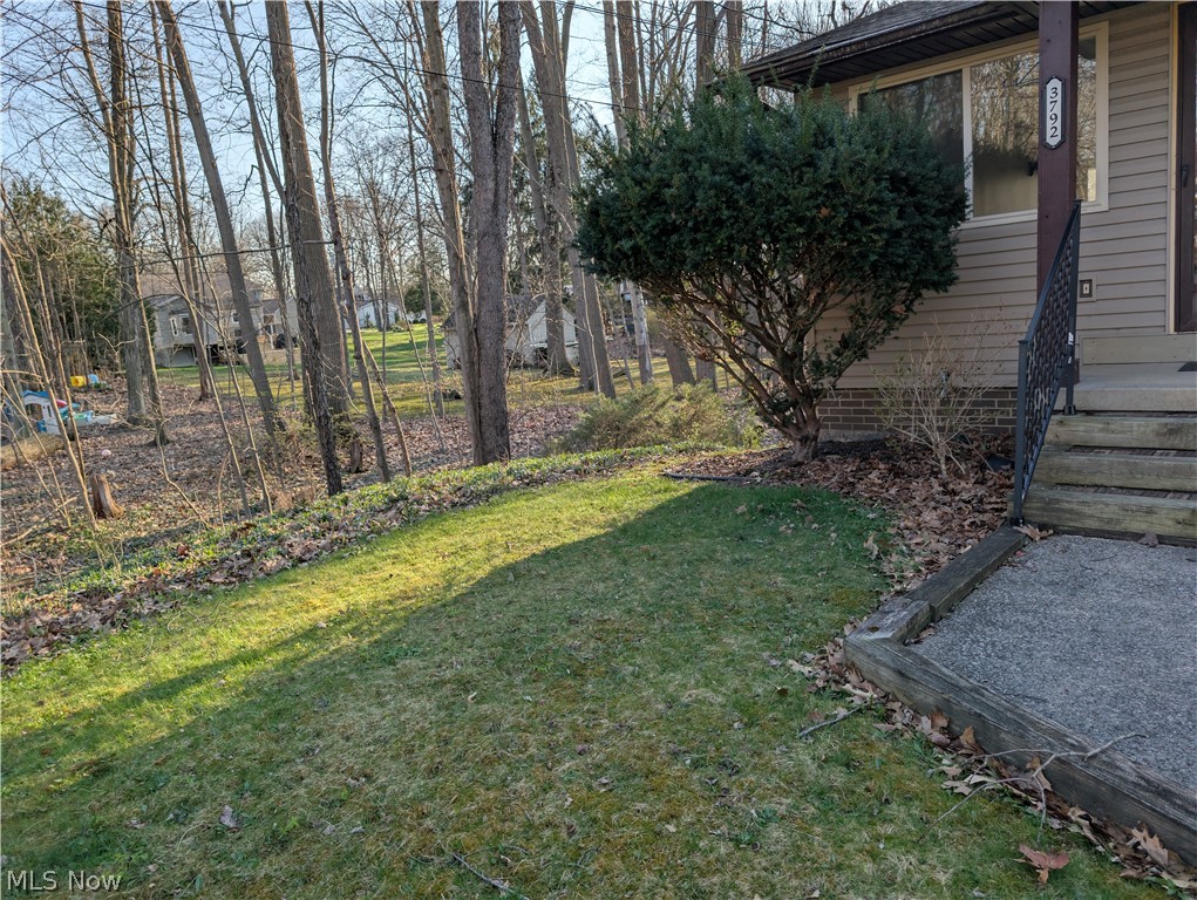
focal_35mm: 24
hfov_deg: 71.5
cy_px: 450
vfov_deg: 56.9
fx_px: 831
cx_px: 598
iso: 24
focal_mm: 6.9
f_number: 1.68
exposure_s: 1/531
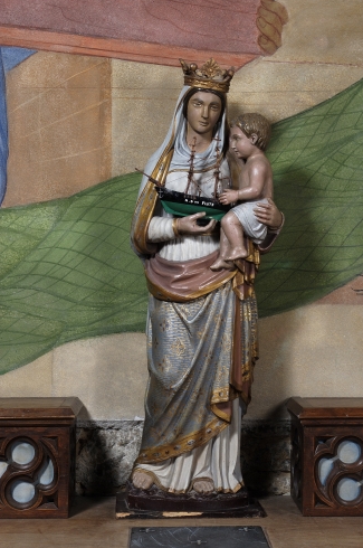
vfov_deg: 28.7
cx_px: 188
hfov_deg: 19.2
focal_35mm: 71
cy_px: 281
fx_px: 1070
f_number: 22
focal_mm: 45
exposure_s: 1/40
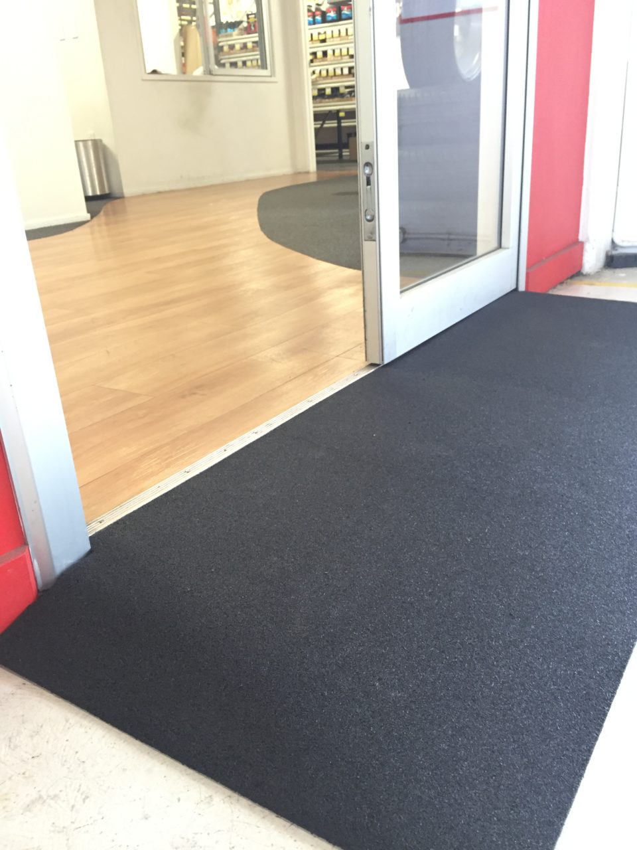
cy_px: 425
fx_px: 712
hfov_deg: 48.2
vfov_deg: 61.7
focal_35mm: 29
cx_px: 318
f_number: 2.2
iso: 200
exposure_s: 1/33
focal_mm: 4.15
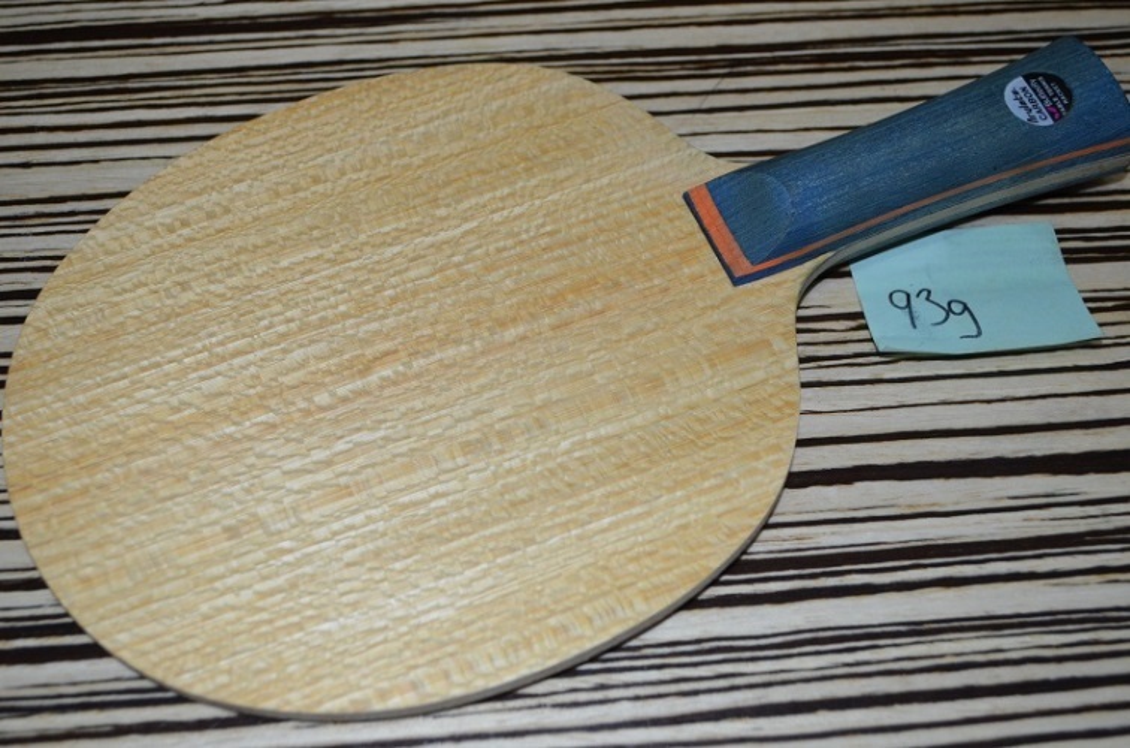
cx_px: 565
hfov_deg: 39.0
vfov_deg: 26.3
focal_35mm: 51
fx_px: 1597
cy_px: 374
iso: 800
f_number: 5
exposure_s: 1/60
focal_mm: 34
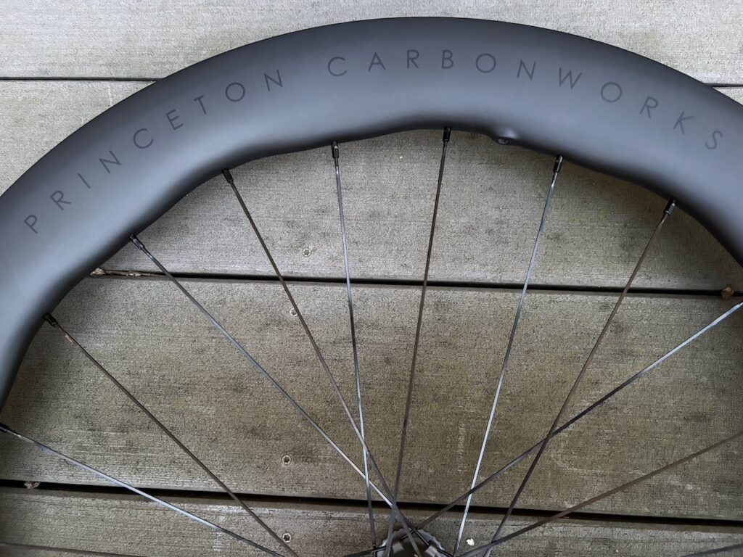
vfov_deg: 53.1
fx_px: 558
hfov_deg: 67.3
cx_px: 372
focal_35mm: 26
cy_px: 278
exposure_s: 1/30
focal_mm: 5.96
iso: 800
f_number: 1.6
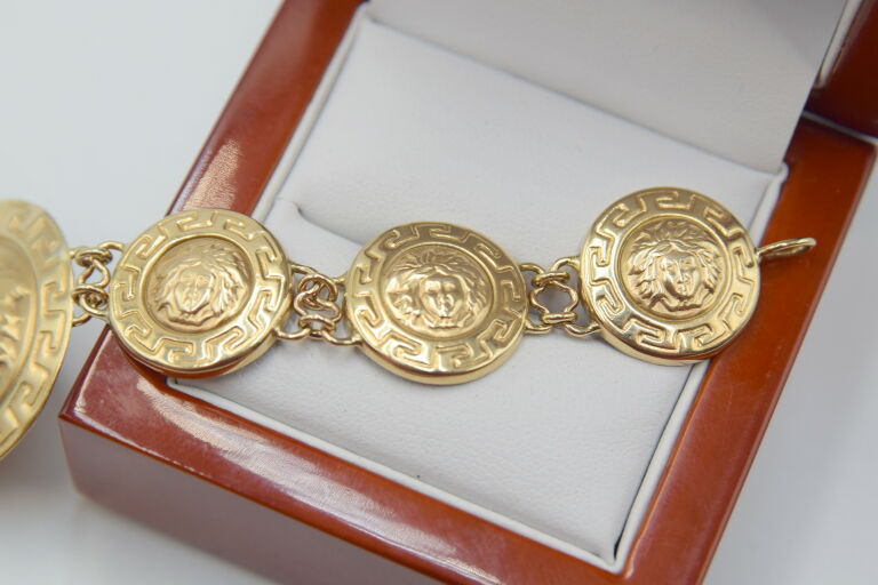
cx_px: 439
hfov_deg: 16.1
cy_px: 292
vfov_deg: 10.8
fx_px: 3109
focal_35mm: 128
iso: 360
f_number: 8
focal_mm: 85
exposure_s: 1/250
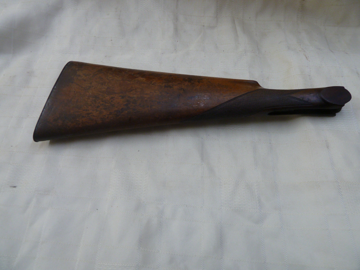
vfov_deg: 54.9
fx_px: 260
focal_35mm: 25
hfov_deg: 69.4
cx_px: 180
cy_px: 135
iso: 160
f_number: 3.3
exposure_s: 1/30
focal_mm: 4.1
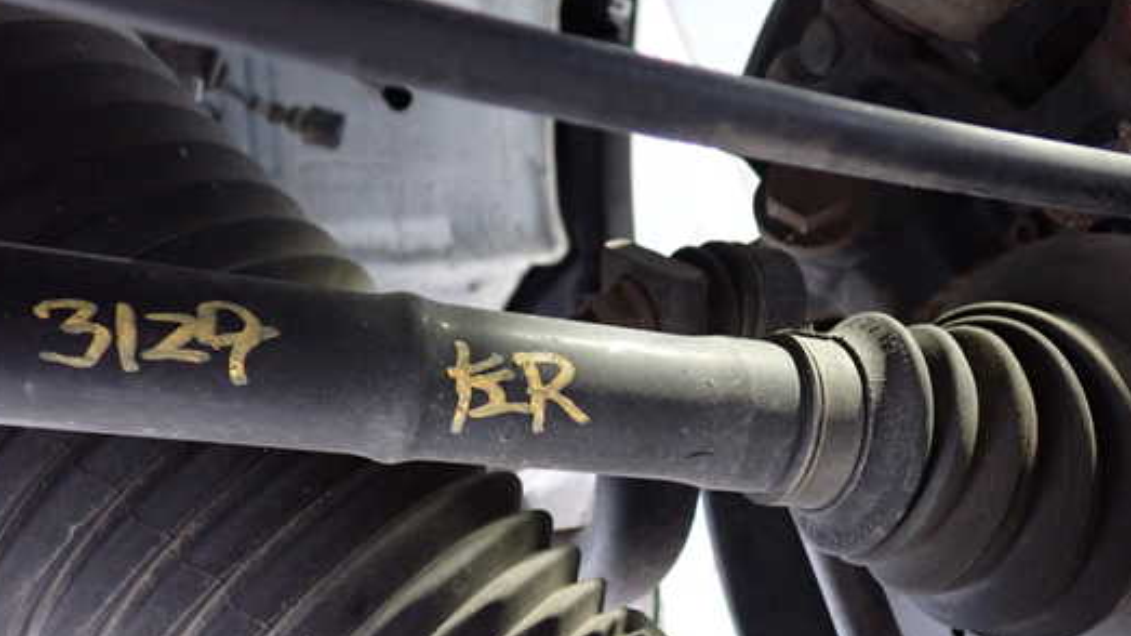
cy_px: 372
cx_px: 618
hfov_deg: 50.4
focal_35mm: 40
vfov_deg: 29.6
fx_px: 1199
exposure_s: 1/20
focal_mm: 5.79
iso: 800
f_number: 2.4
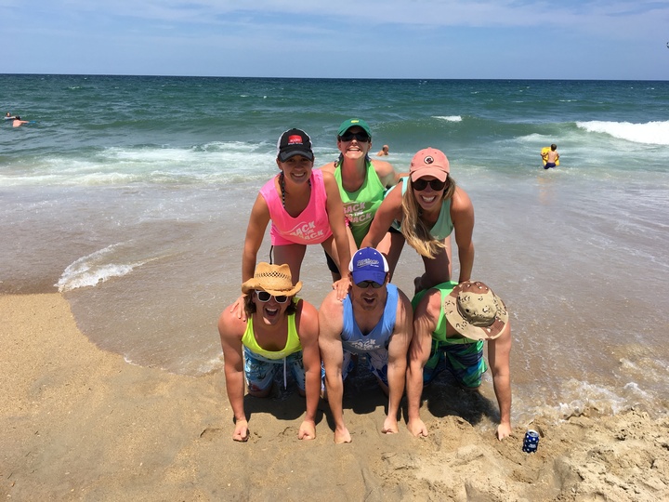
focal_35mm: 29
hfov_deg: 61.7
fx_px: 560
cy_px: 251
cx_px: 334
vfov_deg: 48.2
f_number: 2.2
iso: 25
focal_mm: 4.15
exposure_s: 1/2079
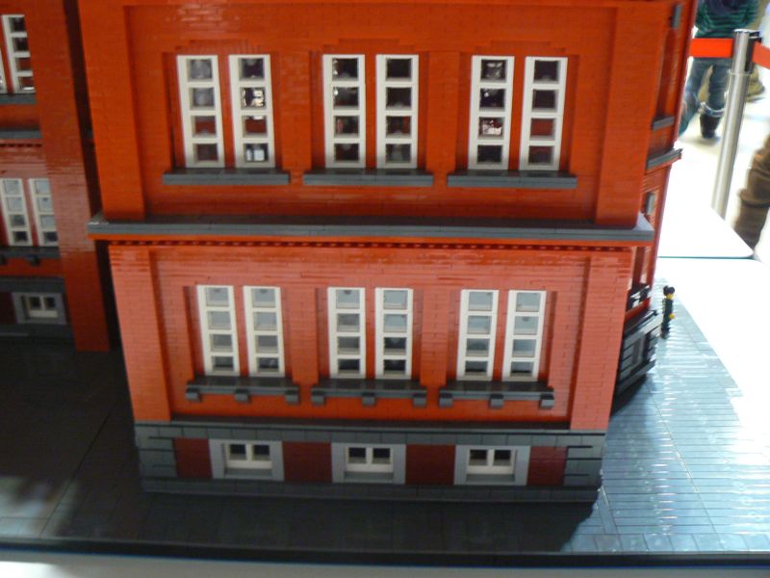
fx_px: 801
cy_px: 289
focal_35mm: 36
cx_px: 385
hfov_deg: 51.4
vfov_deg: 39.7
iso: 200
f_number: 2.8
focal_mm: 6
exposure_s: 1/10
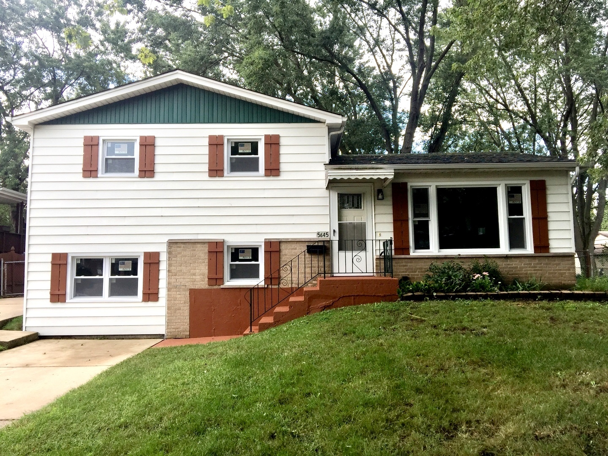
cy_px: 228
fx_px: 509
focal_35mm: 29
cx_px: 304
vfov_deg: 48.2
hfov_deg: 61.7
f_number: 2.2
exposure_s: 1/356
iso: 32
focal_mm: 4.15
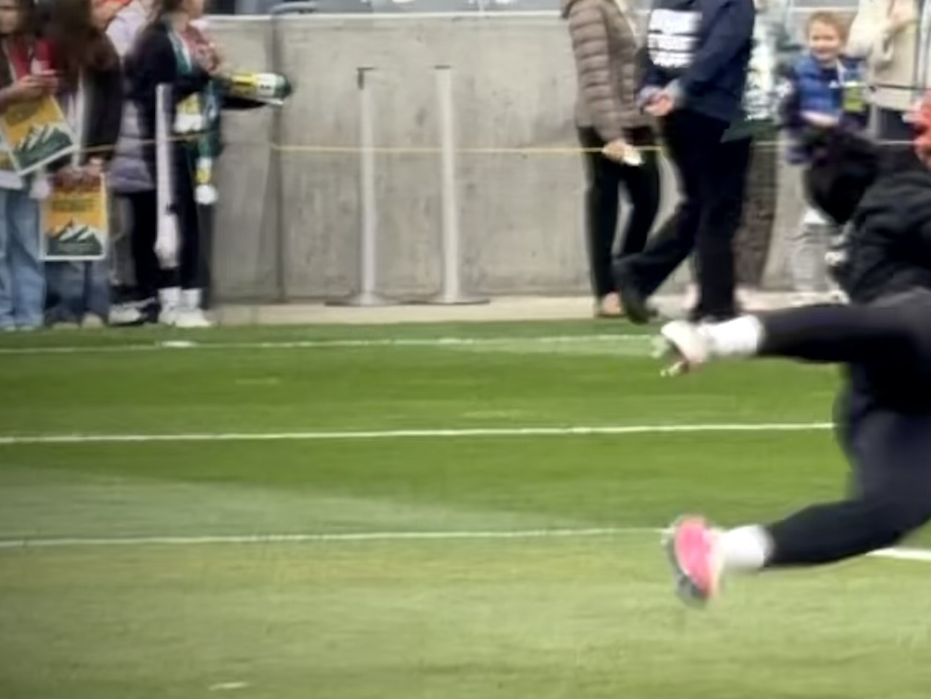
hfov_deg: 3.1
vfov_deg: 2.3
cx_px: 1386
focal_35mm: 641
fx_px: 17243
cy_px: 170
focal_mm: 16.89
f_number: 2.8
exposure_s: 1/120
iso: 32
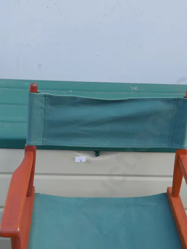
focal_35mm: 53
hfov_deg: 27.5
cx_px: 107
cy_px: 189
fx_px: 381
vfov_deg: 35.3
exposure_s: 1/160
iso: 200
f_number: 4.5
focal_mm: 16
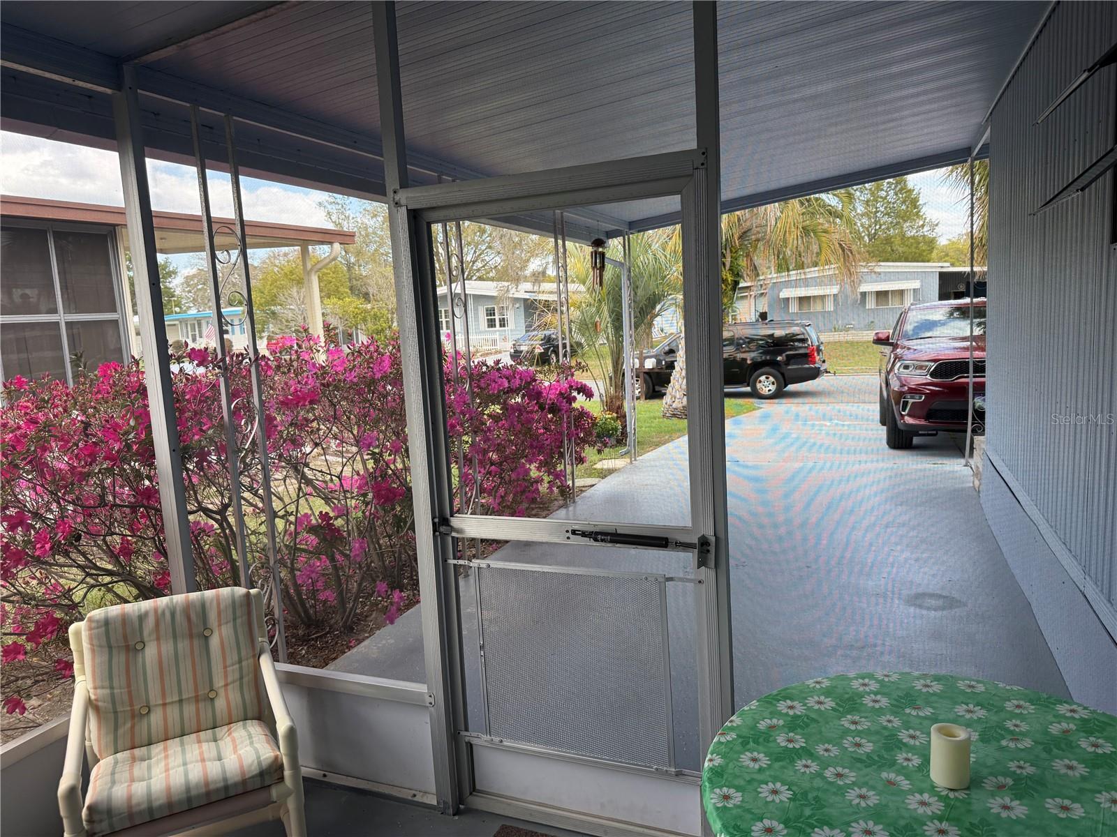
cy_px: 418
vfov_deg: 56.8
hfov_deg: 71.6
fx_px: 774
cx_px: 558
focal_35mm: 24
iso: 100
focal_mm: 6.76
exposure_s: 1/501
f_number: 1.78
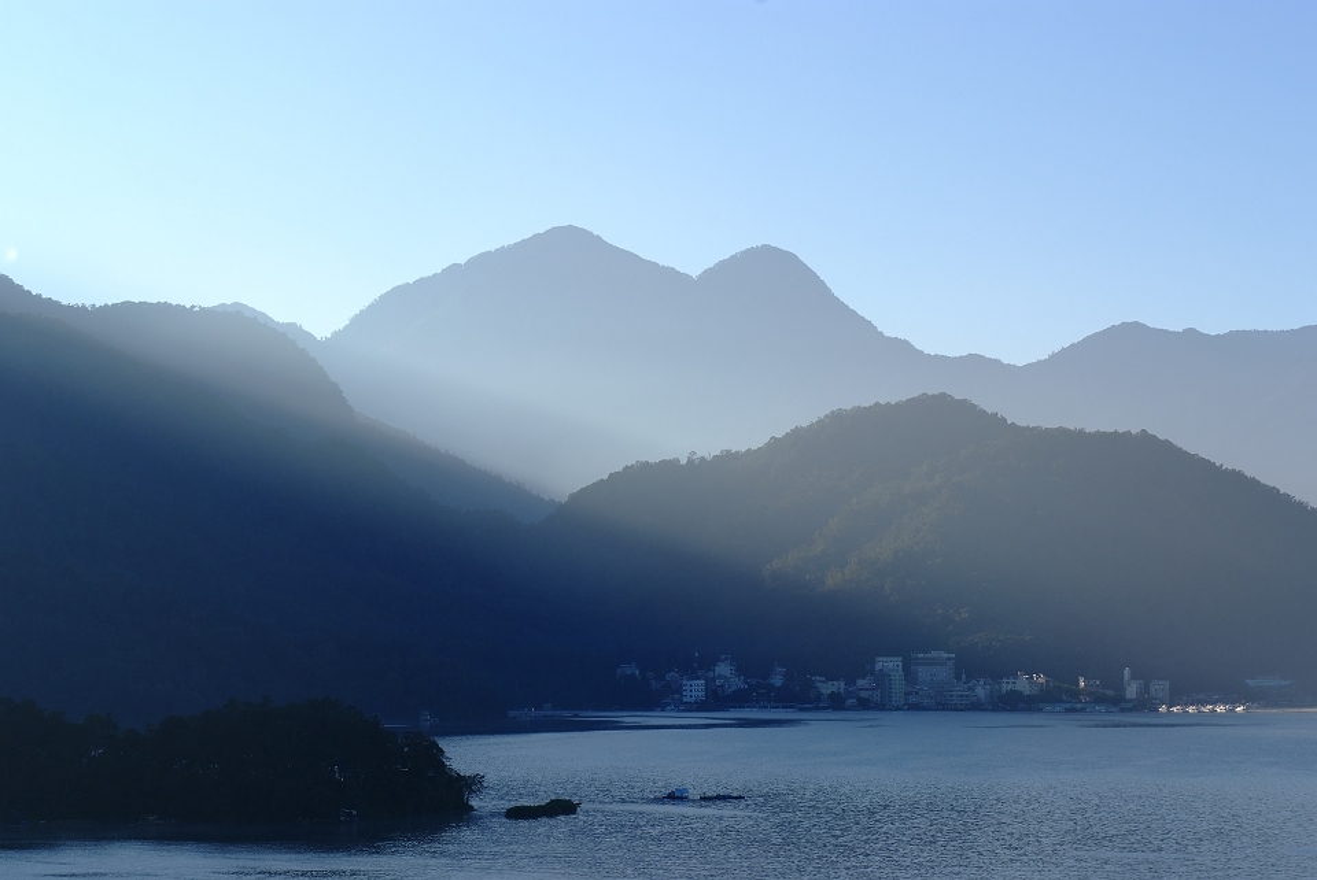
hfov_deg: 24.2
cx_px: 658
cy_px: 440
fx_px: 3076
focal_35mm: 84
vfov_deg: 16.3
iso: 200
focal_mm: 56
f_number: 9
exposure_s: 1/320
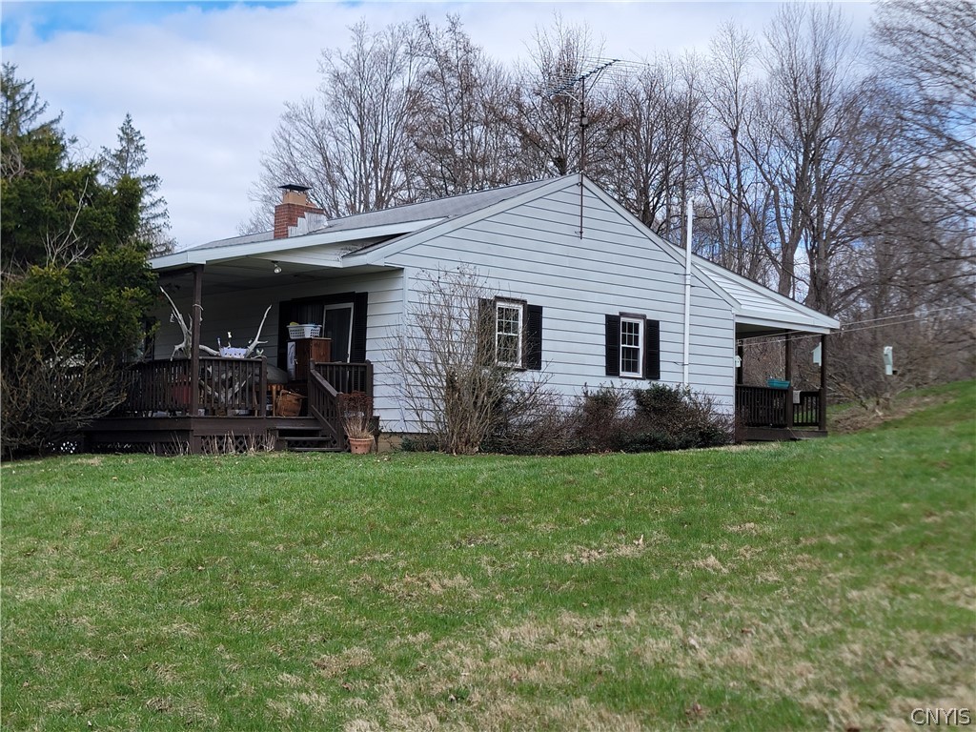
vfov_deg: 56.8
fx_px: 677
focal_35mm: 24
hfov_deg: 71.6
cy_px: 366
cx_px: 488
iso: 16
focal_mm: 6.7
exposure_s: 1/675
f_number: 1.8
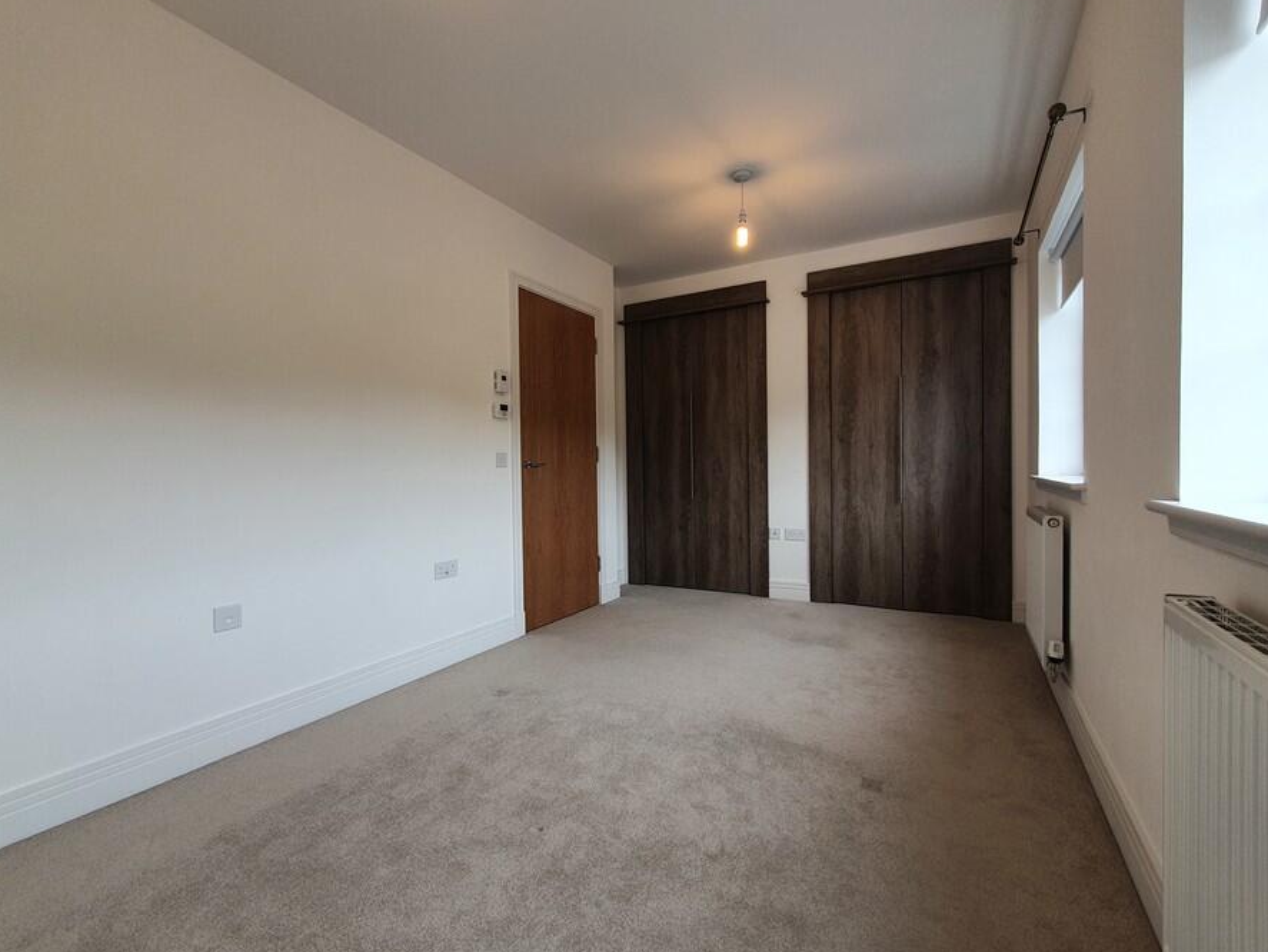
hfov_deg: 98.1
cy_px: 480
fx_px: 550
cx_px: 633
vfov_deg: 81.8
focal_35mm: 15
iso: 50
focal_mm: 1.8
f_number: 2.2
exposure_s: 1/50
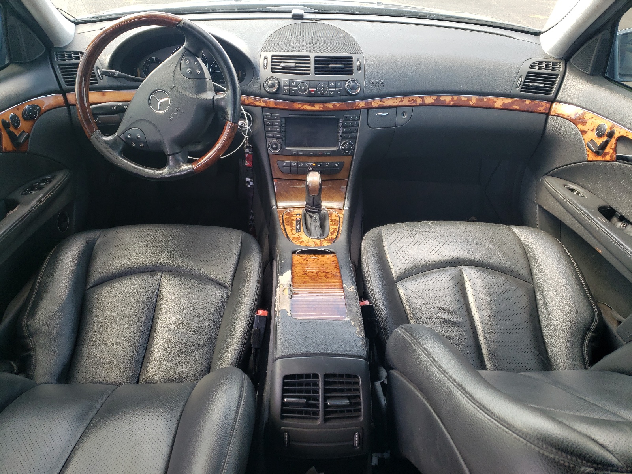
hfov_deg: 67.3
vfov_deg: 53.1
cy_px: 237
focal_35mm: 26
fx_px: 475
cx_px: 316
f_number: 1.5
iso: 50
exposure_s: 1/128
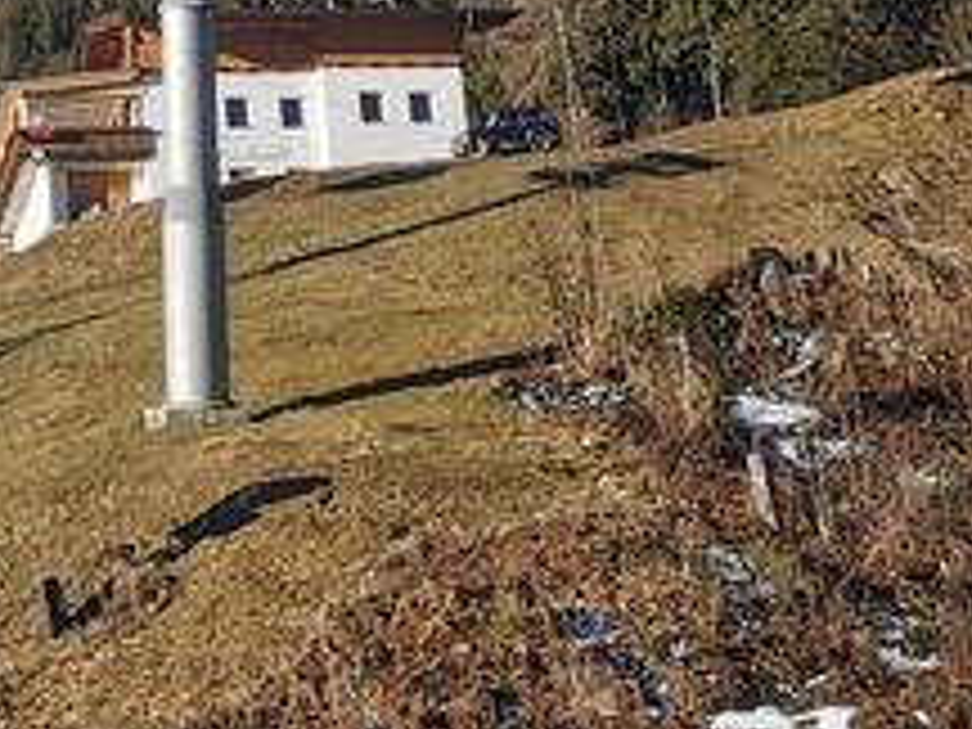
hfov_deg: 14.6
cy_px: -43
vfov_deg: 11.4
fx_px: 3622
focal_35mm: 129
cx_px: -292
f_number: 1.8
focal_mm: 5.58
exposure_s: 1/1965
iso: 50
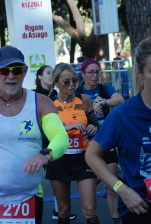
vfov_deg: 13.3
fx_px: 960
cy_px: 134
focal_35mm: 154
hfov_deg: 9.0
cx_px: 73
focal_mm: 85
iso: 1000
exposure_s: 1/320
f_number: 5.6
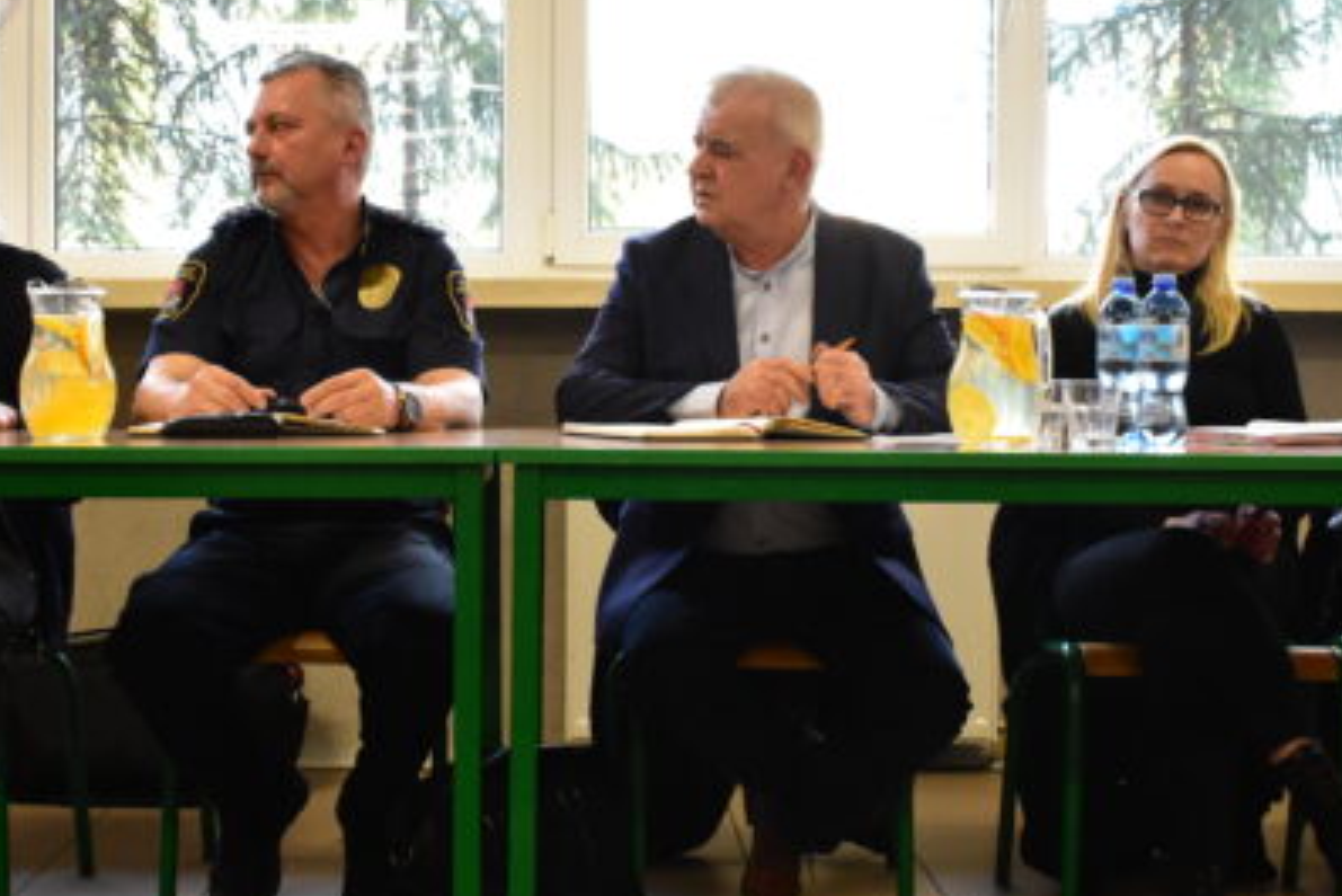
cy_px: 494
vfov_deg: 23.8
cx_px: 610
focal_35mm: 57
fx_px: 2125
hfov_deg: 35.0
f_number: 4.5
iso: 3200
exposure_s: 1/100
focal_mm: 24
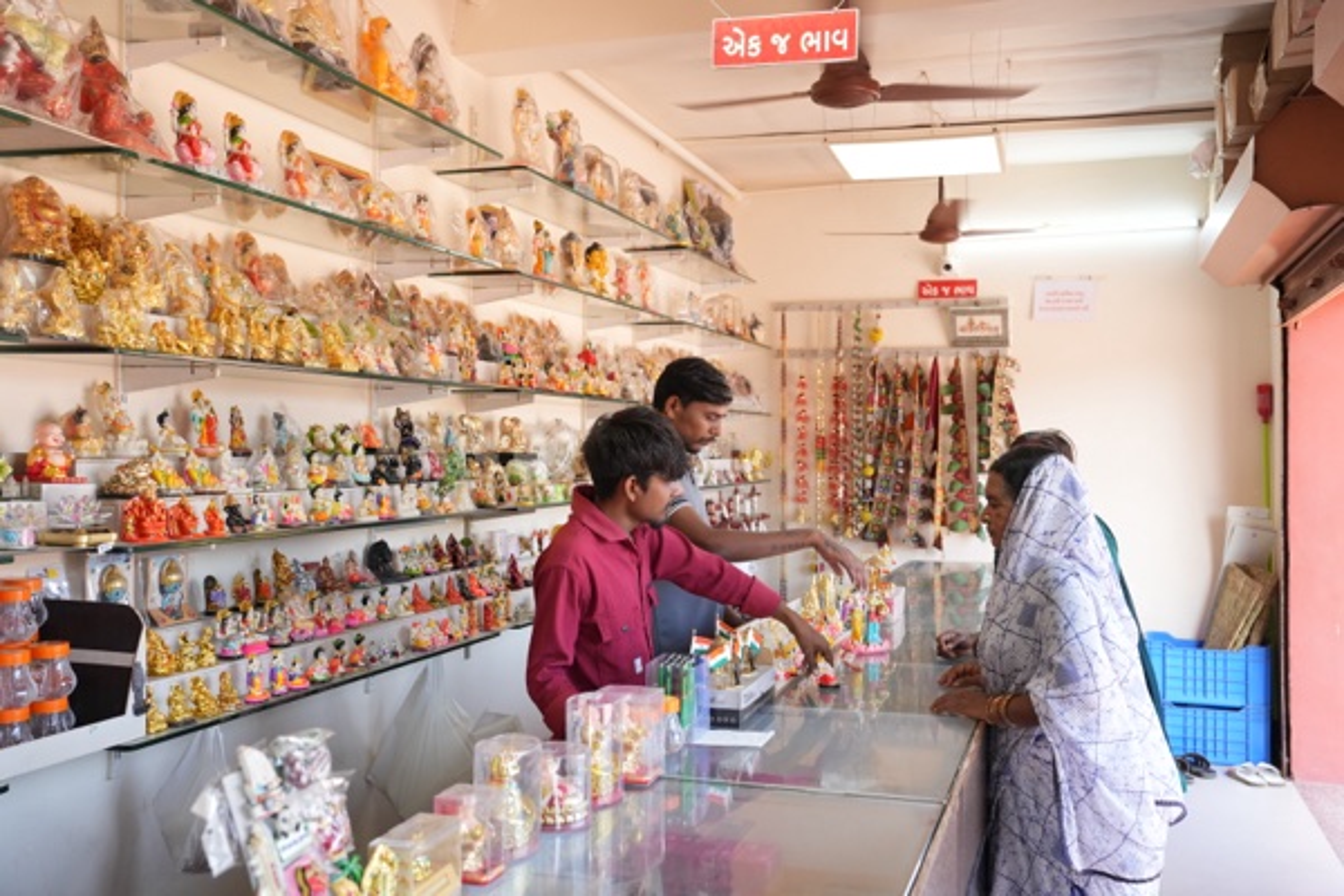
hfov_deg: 55.8
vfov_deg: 38.9
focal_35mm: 34
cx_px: 672
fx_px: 1269
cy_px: 448
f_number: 5
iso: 800
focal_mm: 34
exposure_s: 1/200
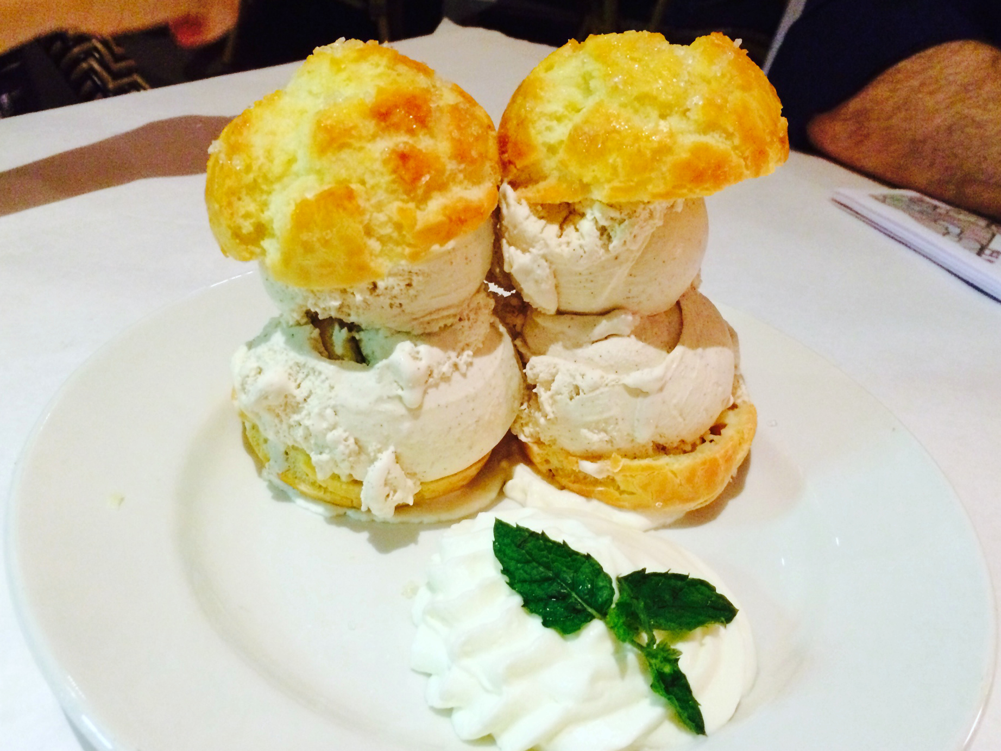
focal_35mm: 30
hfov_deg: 60.0
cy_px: 376
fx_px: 867
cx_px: 500
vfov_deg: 46.8
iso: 320
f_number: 2.2
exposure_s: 1/15
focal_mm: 4.12
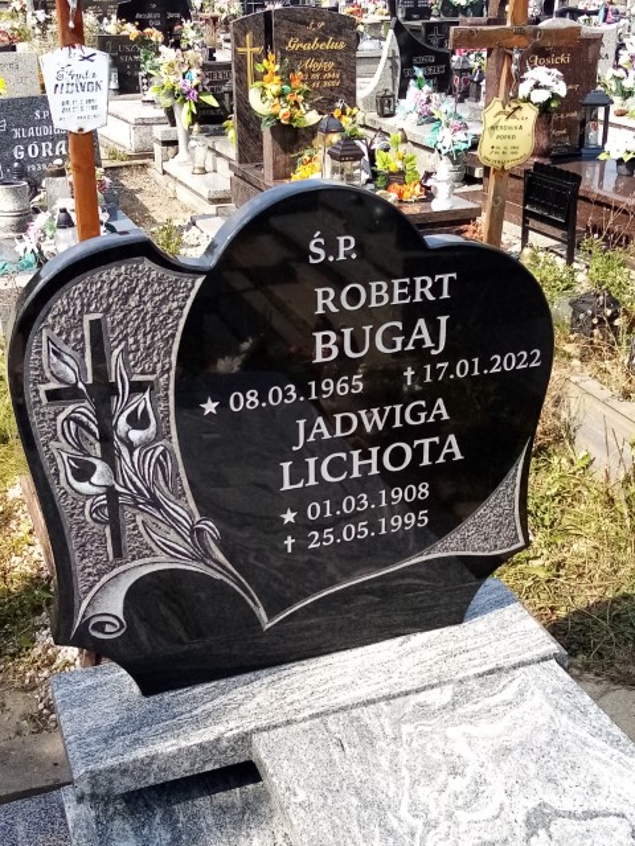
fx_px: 636
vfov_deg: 67.3
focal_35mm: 26
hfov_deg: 53.1
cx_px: 318
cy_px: 423
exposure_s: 1/891
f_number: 1.8
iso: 105
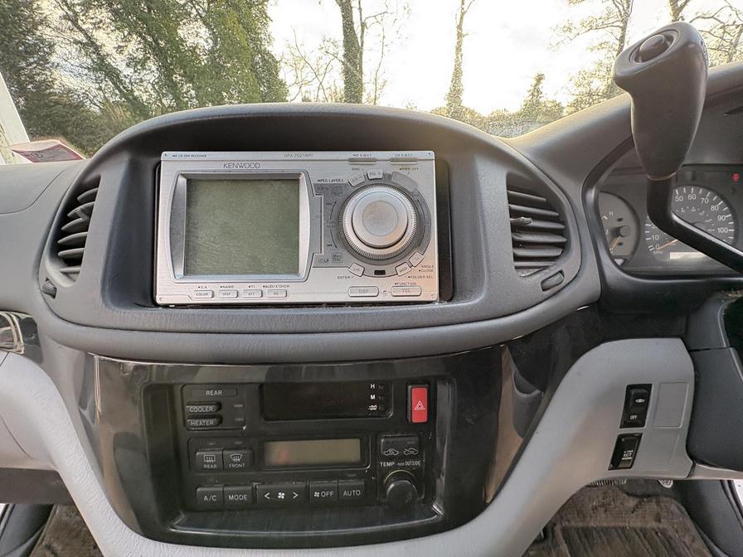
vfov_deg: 85.7
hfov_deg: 102.1
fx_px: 300
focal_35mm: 14
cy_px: 278
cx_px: 372
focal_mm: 2.22
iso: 80
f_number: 2.2
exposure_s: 1/99
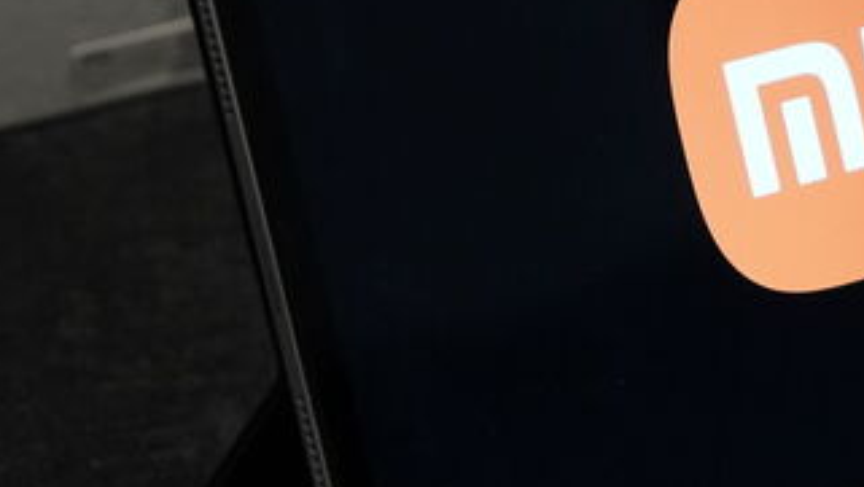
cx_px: 926
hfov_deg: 11.1
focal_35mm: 191
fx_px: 4378
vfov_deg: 6.4
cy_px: 307
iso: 5000
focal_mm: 61
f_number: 4
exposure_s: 1/200
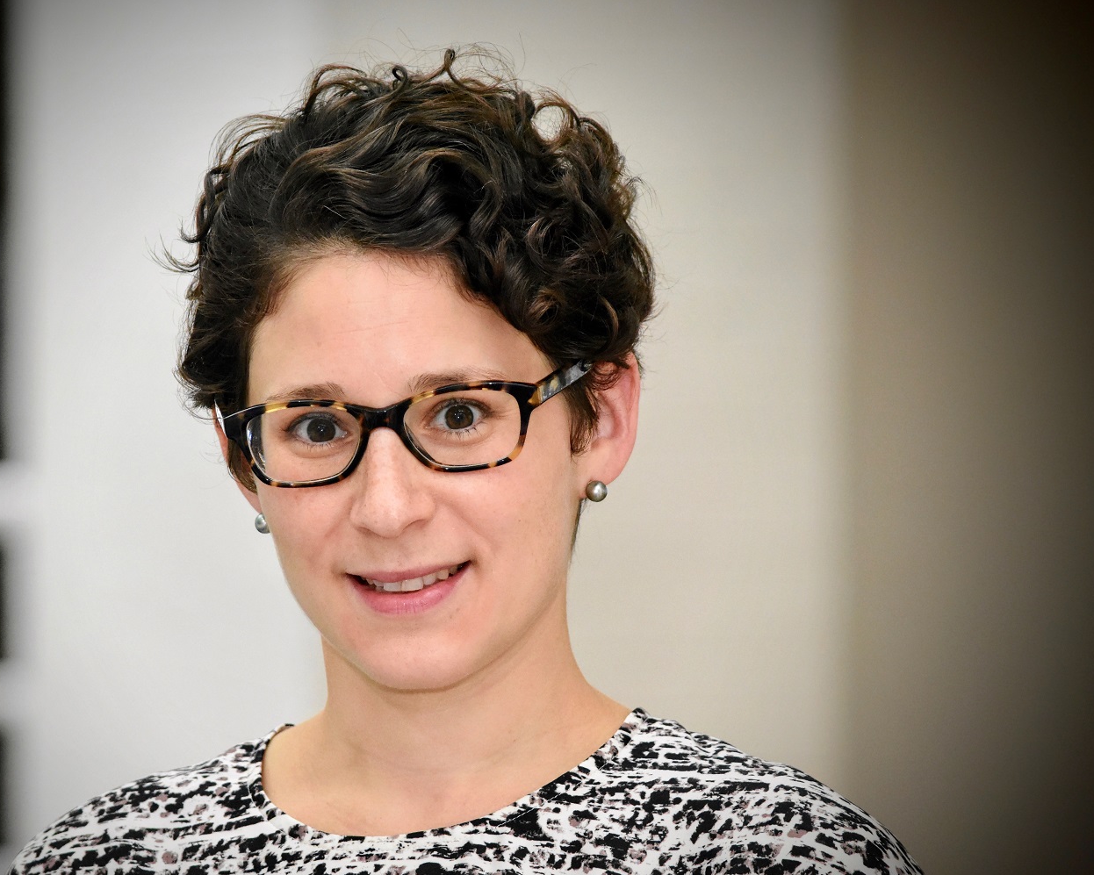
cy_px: 437
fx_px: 9876
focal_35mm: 305
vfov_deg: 5.1
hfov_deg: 6.3
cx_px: 449
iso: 4500
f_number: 5.6
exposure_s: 1/250
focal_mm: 180
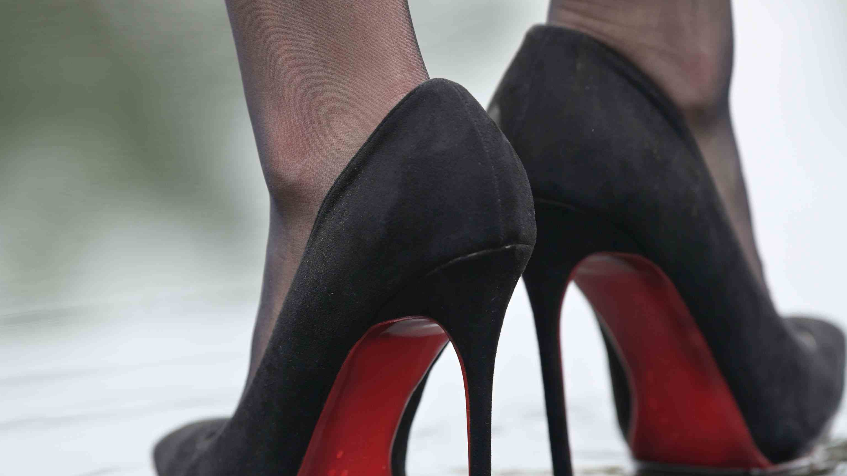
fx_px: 7075
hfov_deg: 6.9
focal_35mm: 315
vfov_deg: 3.9
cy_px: 56
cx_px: 424
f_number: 4
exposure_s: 1/320
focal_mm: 200
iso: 200
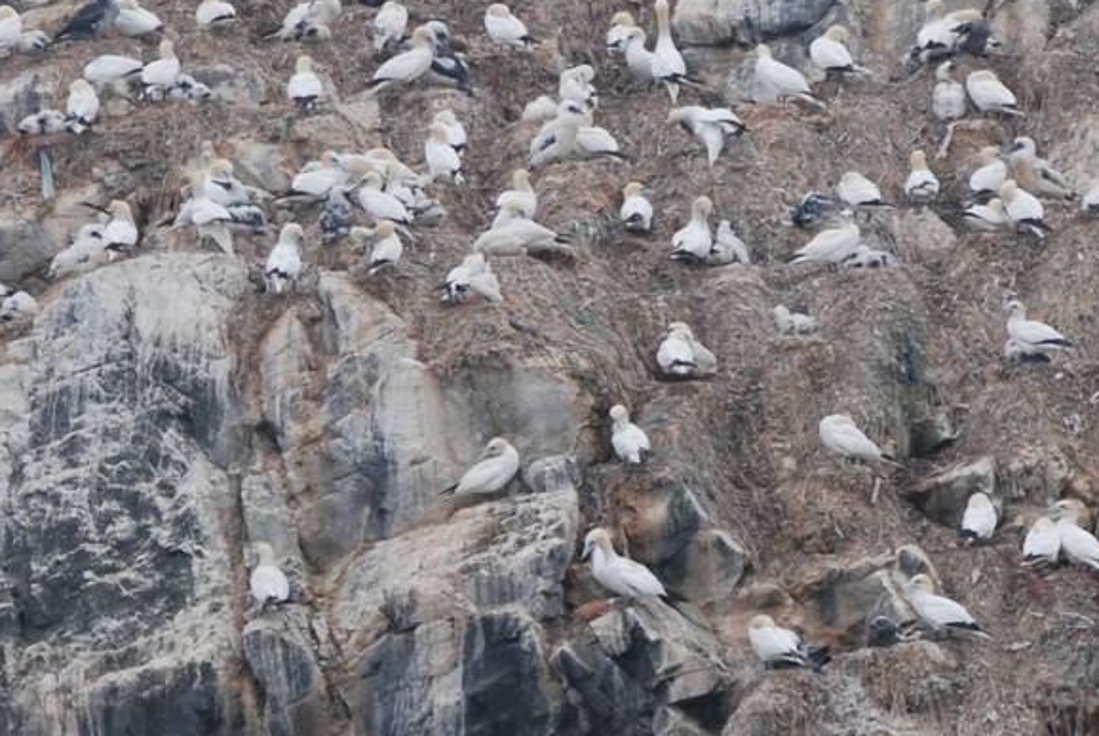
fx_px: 19043
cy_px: 339
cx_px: 774
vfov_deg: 2.2
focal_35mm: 623
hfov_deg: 3.3
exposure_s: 1/800
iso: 200
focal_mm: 150
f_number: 4.5
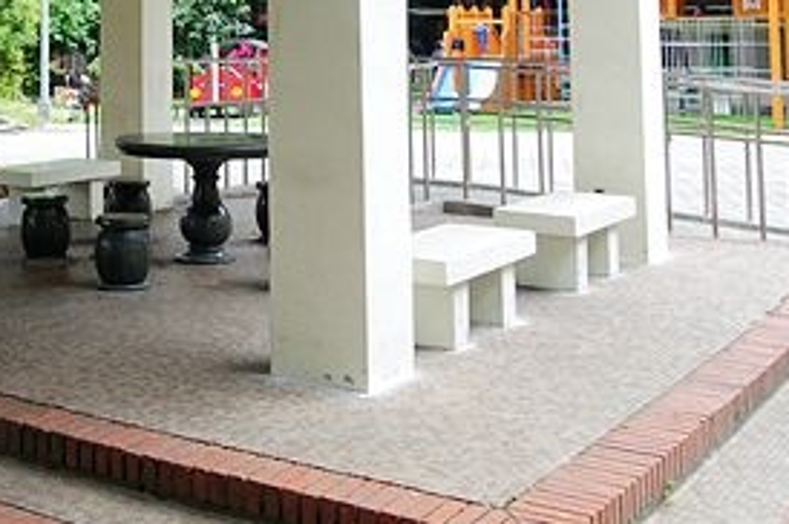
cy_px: -94
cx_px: 43
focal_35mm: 57
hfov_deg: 32.9
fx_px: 1248
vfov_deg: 22.0
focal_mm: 8.8
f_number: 3.5
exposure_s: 1/80
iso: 125
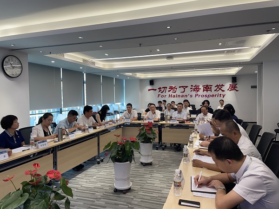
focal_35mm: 26
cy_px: 104
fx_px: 210
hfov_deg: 67.3
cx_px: 140
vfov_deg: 53.1
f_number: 1.6
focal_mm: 4.2
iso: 50
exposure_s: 1/100
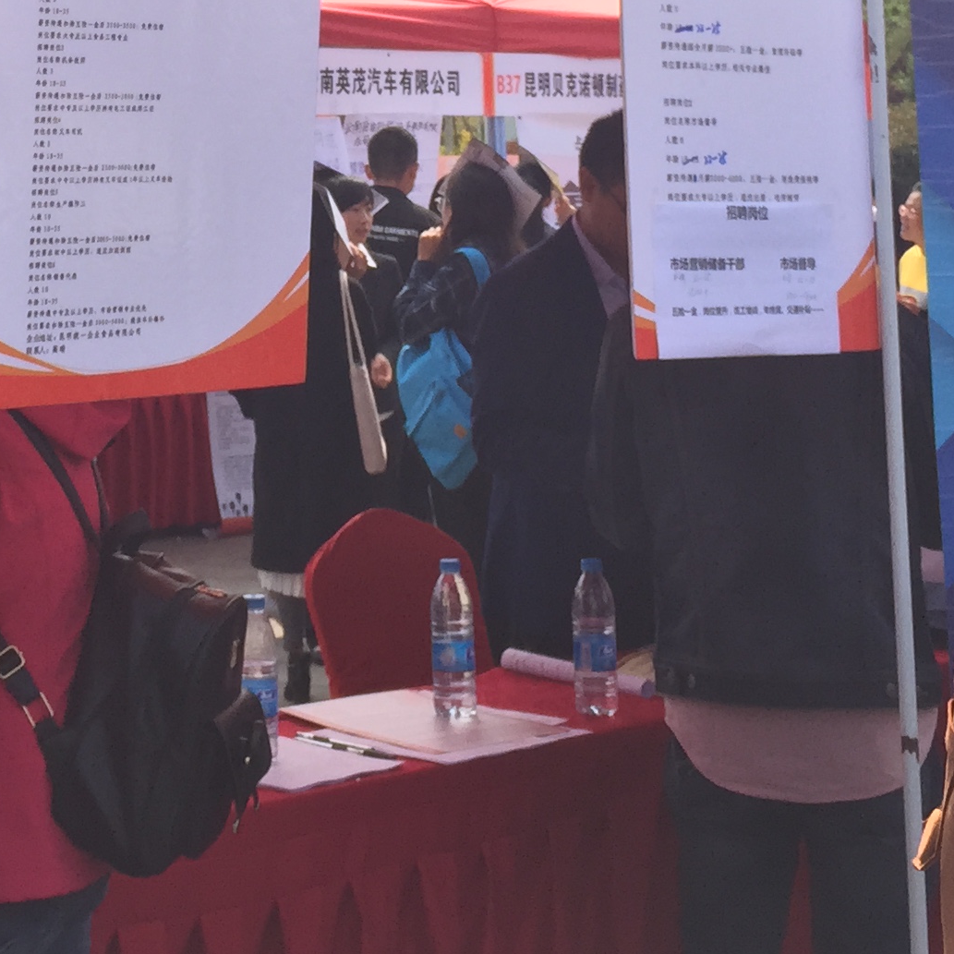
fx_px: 2526
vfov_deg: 20.8
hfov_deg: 21.2
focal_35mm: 81
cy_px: 21
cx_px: 202
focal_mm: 4.15
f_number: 2.2
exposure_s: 1/1319
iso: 32
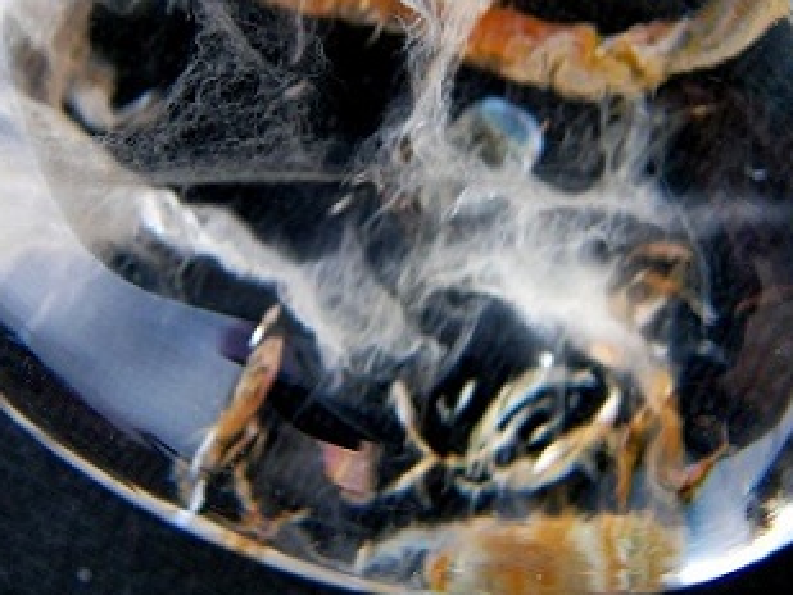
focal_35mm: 59
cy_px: 172
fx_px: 1352
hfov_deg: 32.7
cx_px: 380
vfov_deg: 24.6
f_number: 3.3
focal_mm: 6.3
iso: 100
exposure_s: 1/5.4
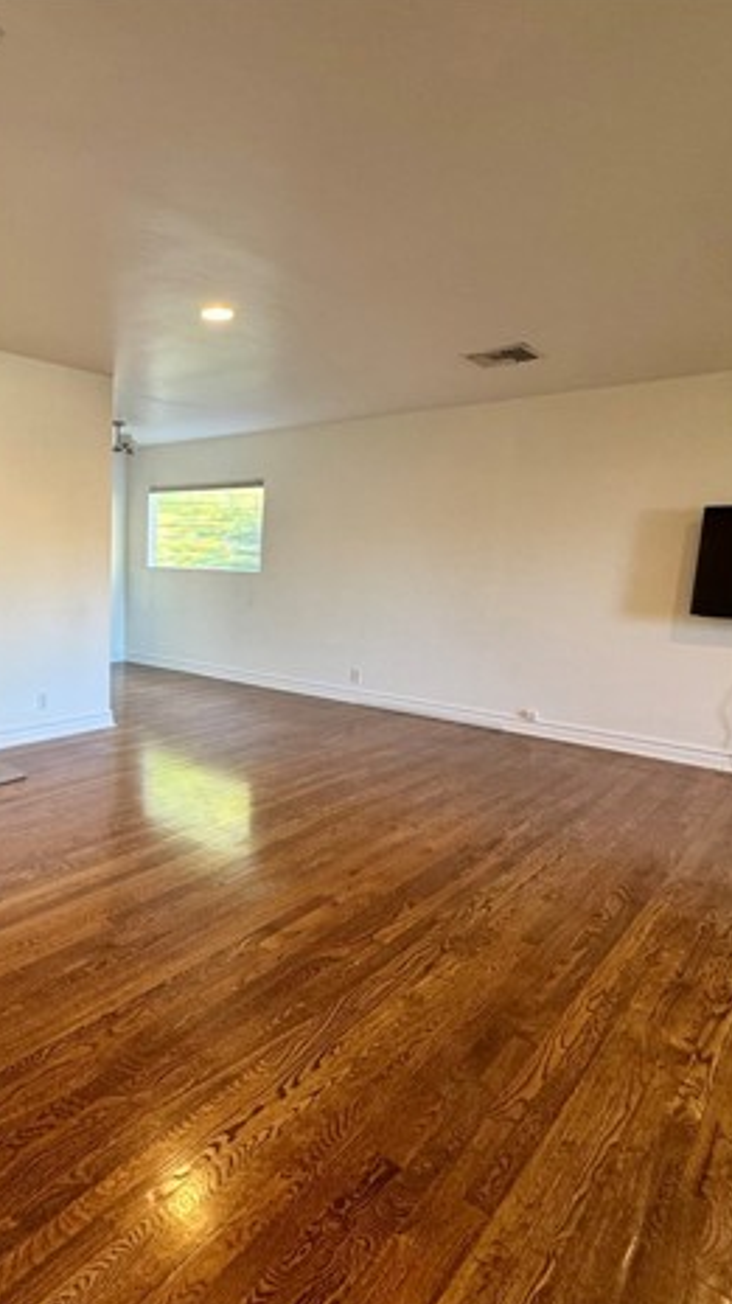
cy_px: 662
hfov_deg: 50.1
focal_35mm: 21
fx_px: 726
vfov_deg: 83.9
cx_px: 140
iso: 250
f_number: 2.2
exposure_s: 1/60
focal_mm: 2.22
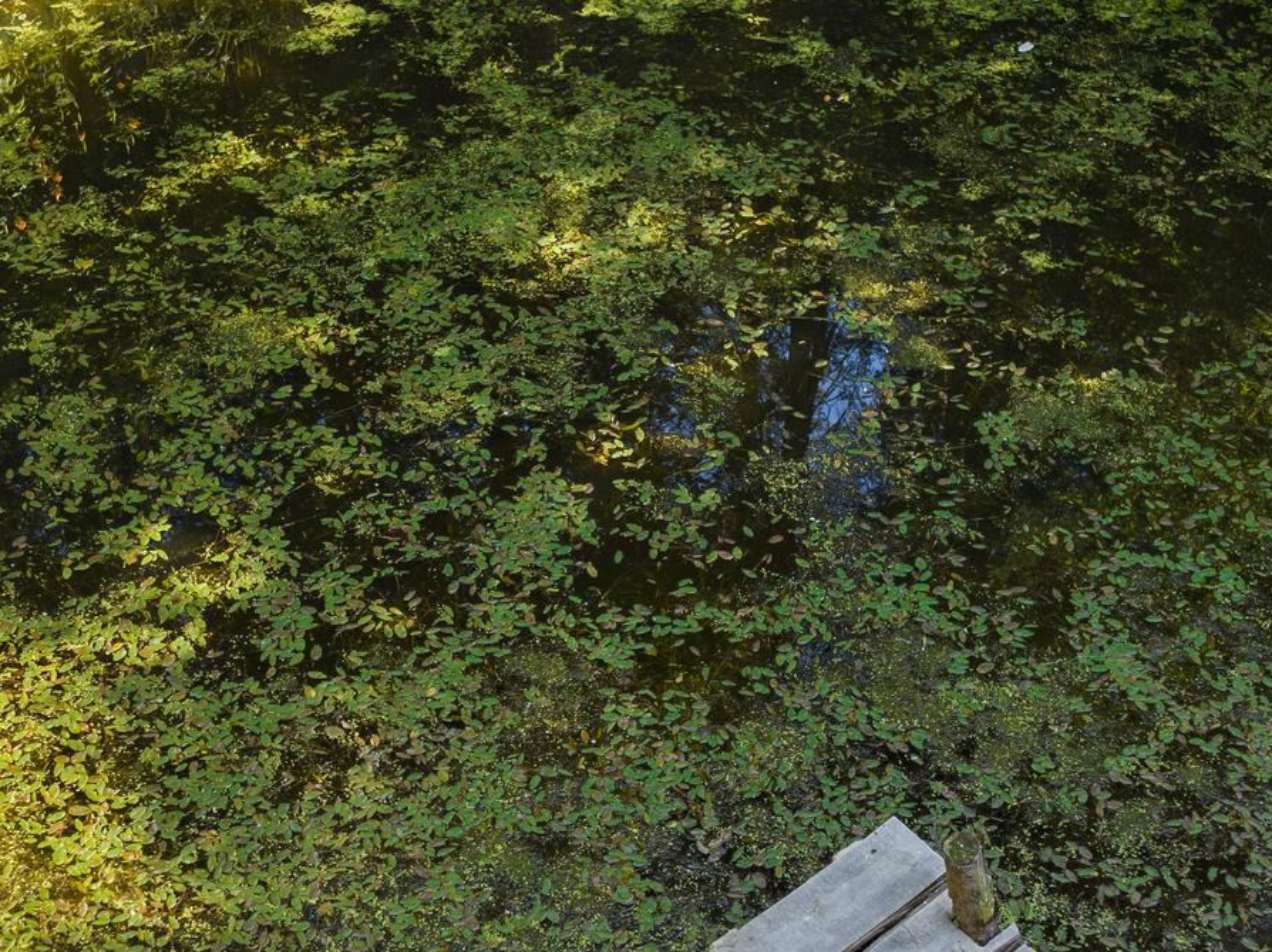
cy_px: 586
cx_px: 588
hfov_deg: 34.9
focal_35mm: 55
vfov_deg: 26.5
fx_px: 2019
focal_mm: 12.29
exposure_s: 1/160
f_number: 3.2
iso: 100
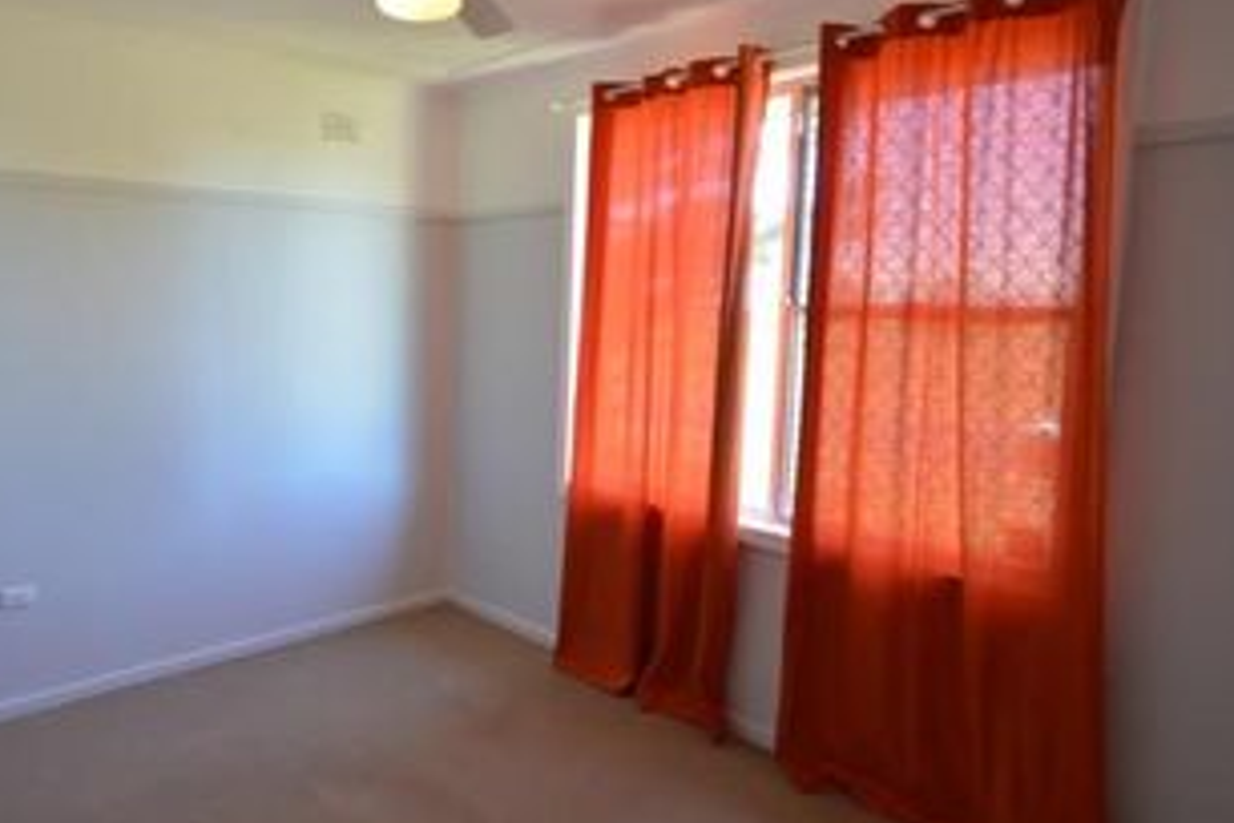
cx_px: 460
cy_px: 393
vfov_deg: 55.1
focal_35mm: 23
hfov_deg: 74.7
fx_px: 788
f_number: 7.1
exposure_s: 1/5
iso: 100
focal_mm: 10
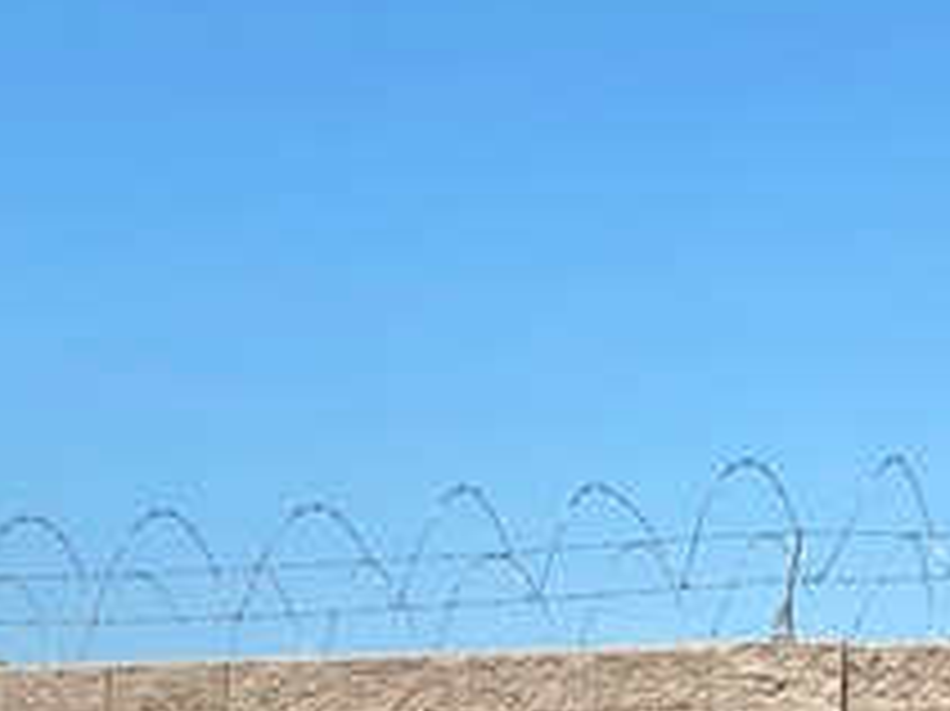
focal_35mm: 192
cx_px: -666
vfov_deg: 7.6
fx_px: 5266
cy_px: 1150
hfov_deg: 9.9
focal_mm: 6
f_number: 2
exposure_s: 1/3690
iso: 25
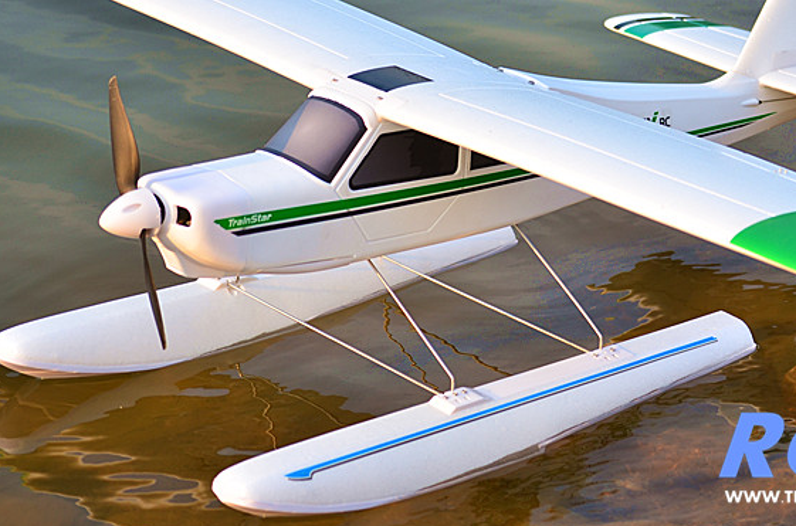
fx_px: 2596
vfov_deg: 11.6
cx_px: 472
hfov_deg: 17.4
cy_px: 171
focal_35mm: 118
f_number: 5
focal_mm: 55
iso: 160
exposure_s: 1/320
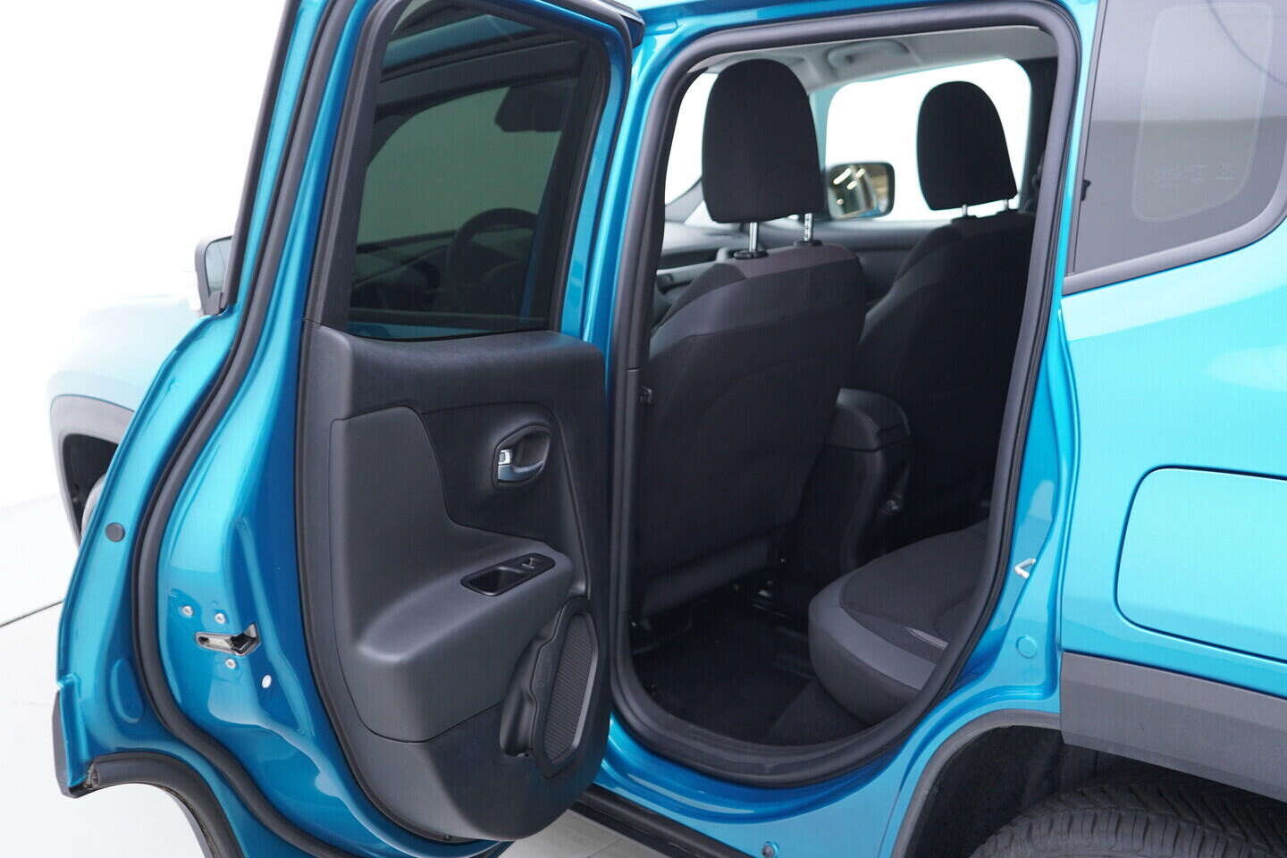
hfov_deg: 53.1
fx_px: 1287
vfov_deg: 36.9
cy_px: 429
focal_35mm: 36
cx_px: 644
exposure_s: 1/40
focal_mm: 24
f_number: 2.8
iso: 200
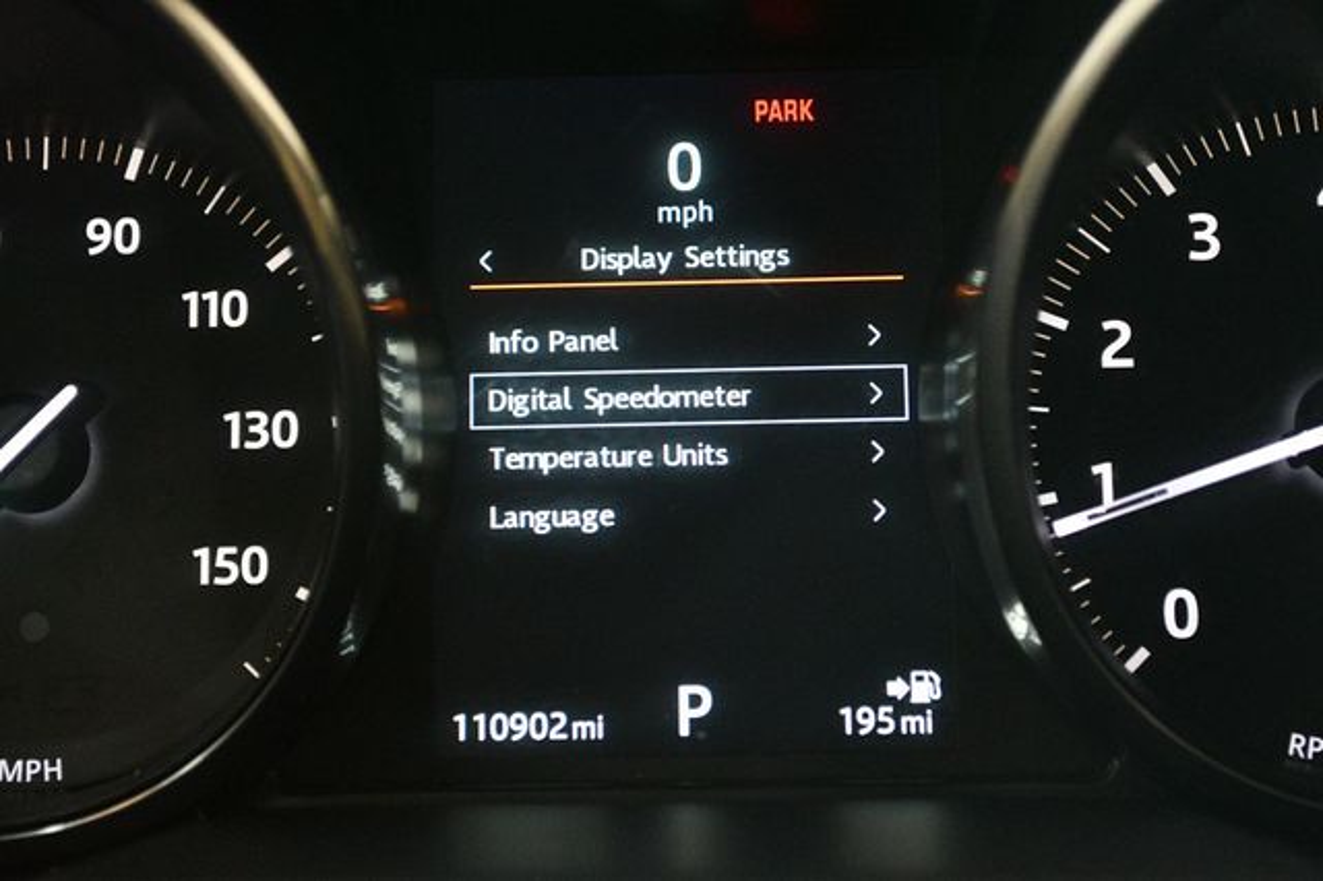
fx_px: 2645
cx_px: 662
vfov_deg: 18.9
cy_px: 440
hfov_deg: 28.1
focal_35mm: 72
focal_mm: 48
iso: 4500
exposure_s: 1/60
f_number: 5.6
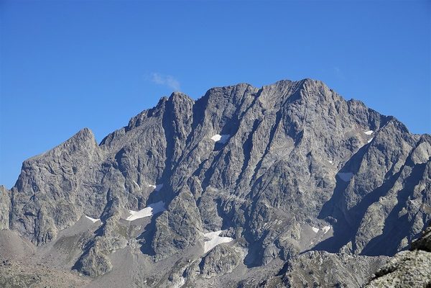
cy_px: 144
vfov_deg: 17.3
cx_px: 216
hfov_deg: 25.7
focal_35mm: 79
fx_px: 946
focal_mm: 28.91
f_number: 4
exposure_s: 1/1000
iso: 100
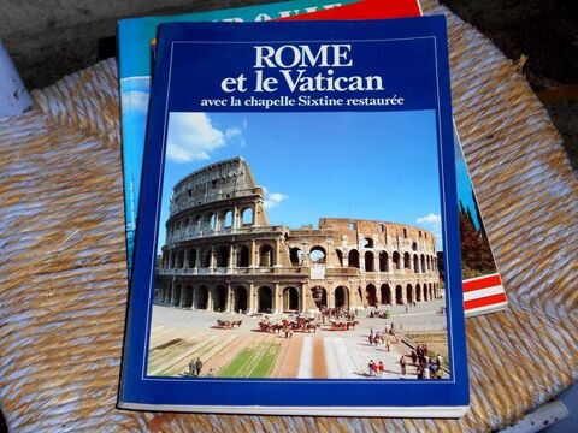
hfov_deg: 33.2
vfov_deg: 25.2
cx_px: 289
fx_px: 968
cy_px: 216
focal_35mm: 58
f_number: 4.9
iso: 80
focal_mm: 10
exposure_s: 1/60
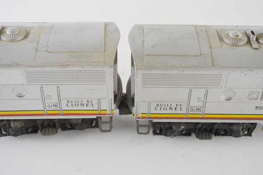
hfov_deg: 37.9
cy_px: 88
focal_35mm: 52
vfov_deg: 25.8
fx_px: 384
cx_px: 132
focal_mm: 35
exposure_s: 1/125
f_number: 5.6
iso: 400
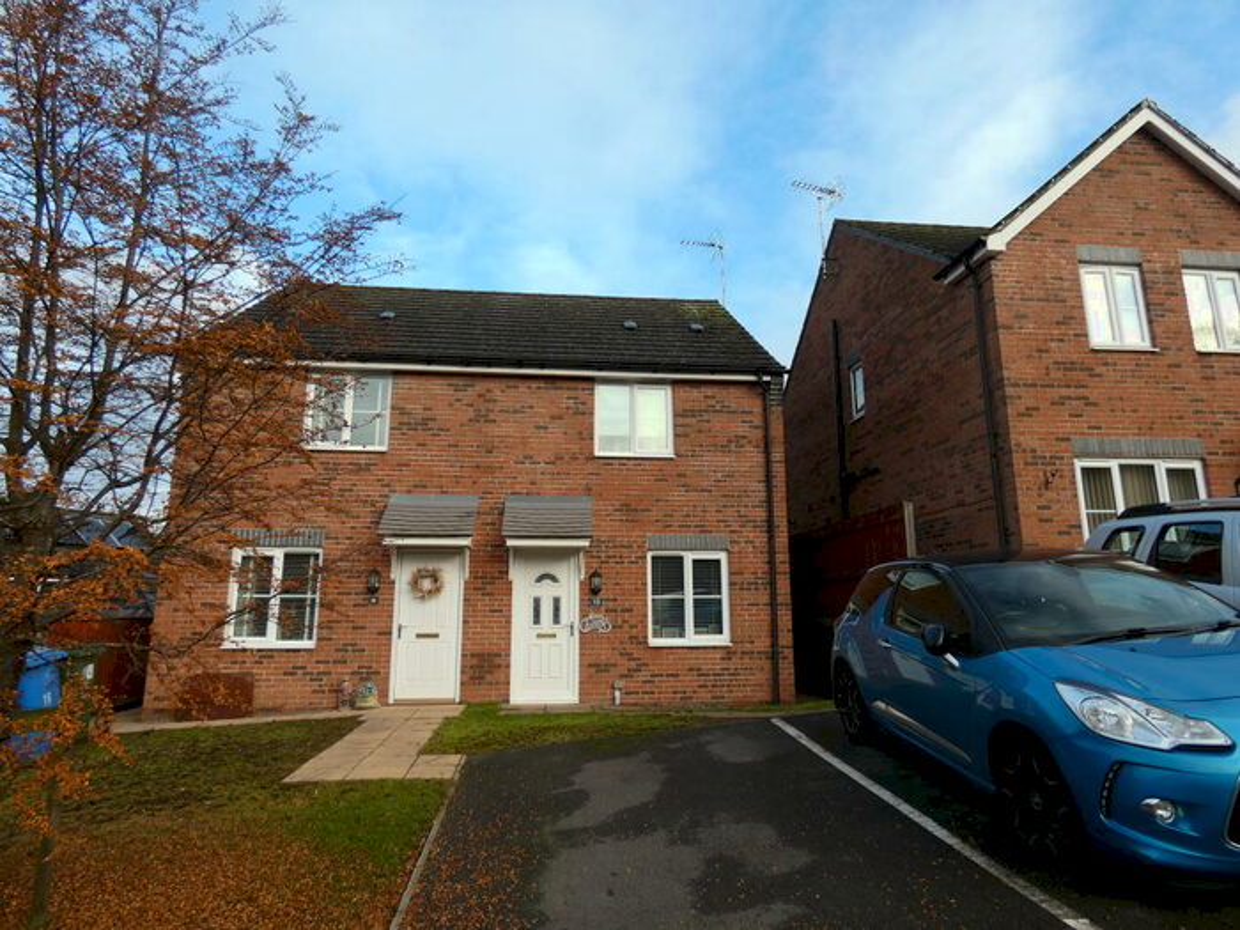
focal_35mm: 20
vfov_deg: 66.0
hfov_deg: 81.7
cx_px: 620
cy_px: 465
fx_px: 716
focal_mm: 3.6
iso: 80
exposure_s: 1/400
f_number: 2.8
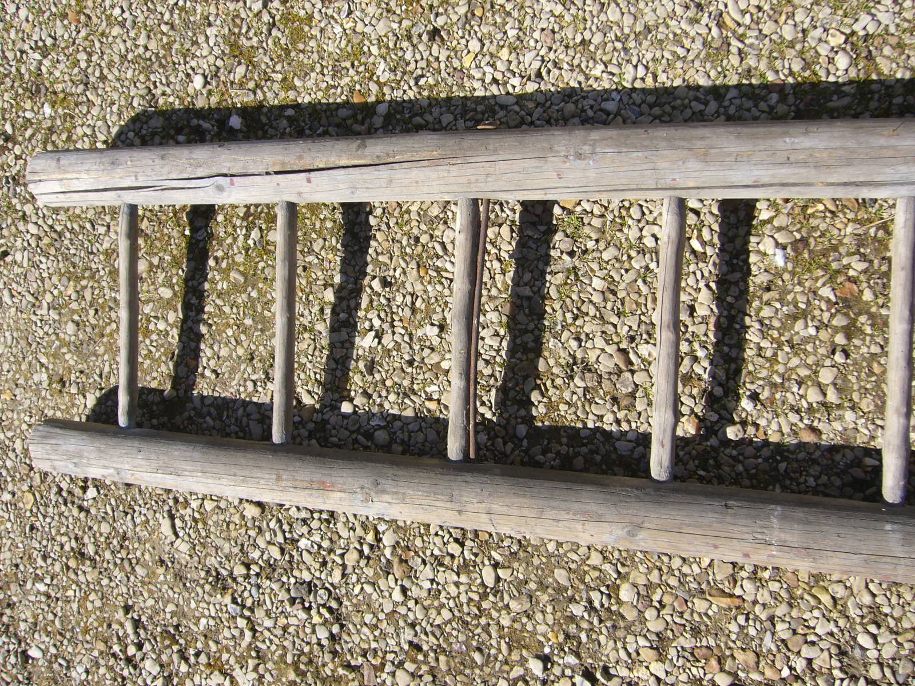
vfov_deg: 40.7
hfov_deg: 52.6
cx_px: 458
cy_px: 343
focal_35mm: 35
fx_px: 925
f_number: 5.6
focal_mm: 5.8
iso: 80
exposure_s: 1/250
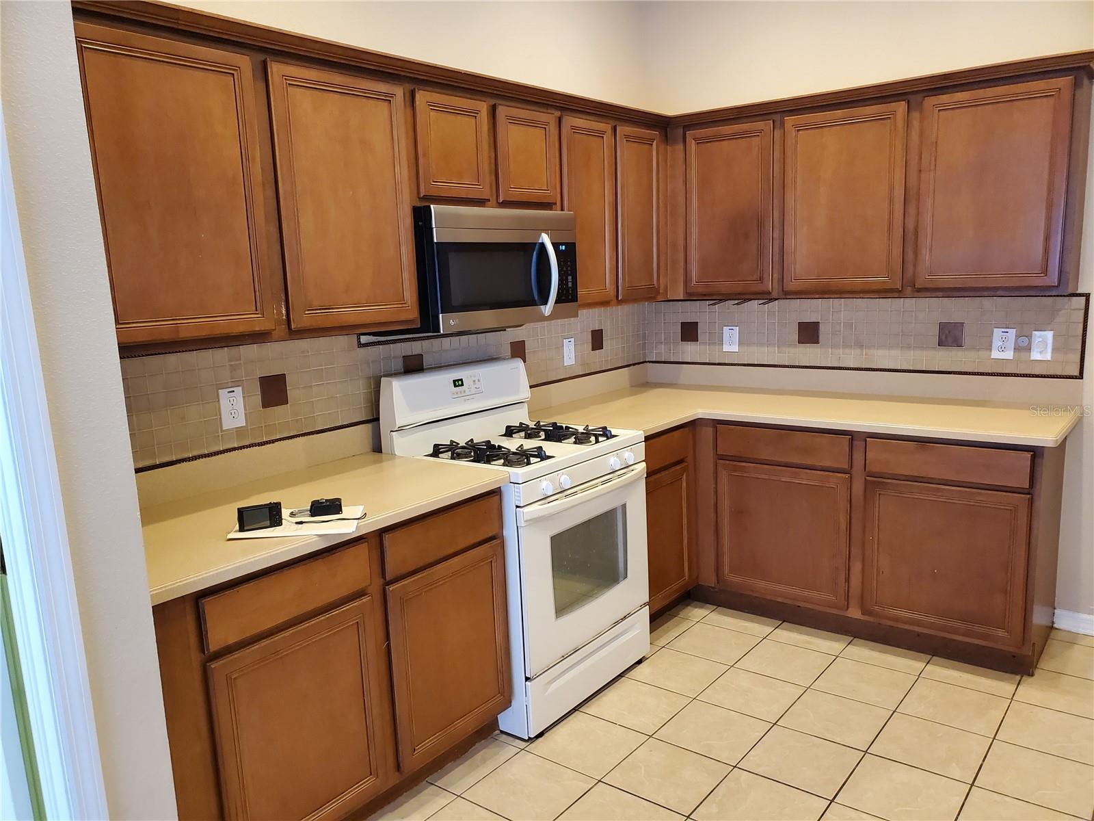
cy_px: 410
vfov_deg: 53.1
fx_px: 822
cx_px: 547
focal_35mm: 26
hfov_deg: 67.3
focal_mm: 4.3
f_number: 2.4
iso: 500
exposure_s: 1/40
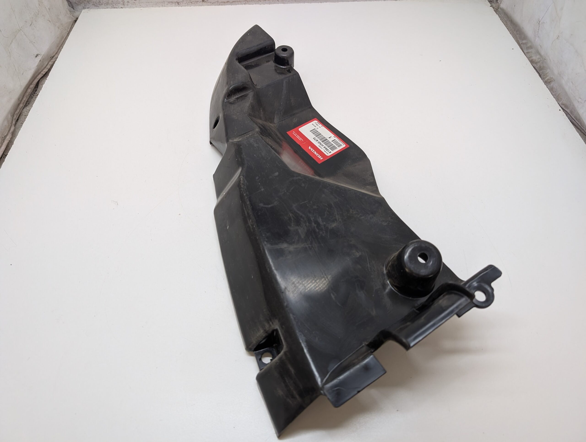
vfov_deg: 56.9
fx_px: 407
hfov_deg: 71.5
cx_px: 293
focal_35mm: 24
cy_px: 221
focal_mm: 6.9
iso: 138
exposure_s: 1/87.4
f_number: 1.68
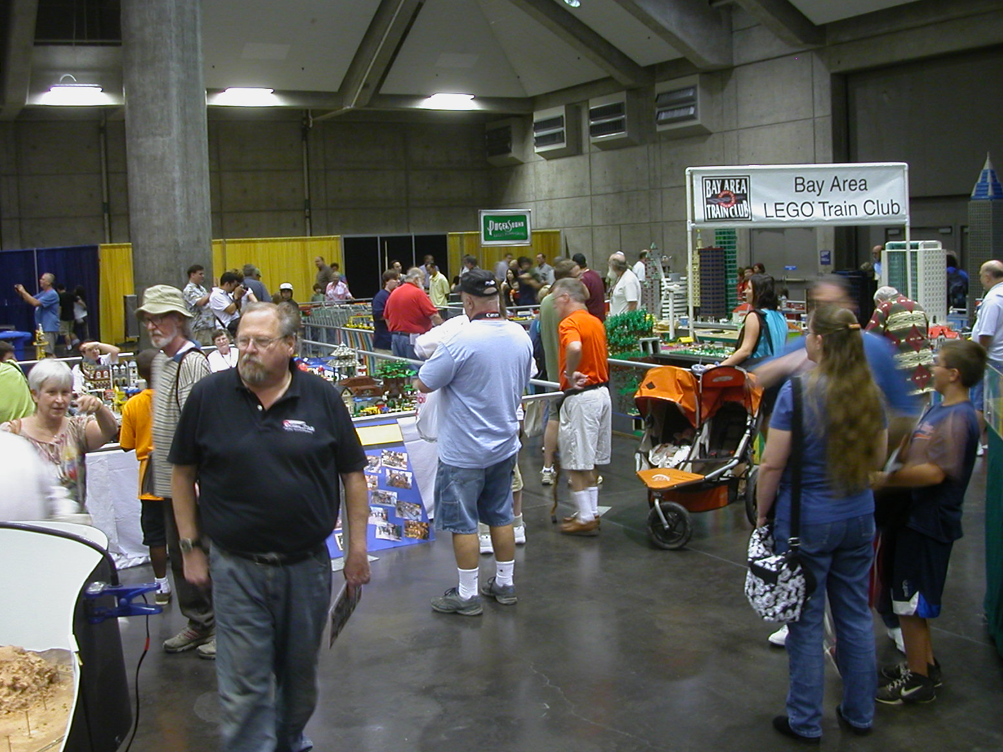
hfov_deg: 49.0
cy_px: 379
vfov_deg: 37.7
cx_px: 505
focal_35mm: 38
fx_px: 1101
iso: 100
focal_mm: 5.6
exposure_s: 1/8.4
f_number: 2.7
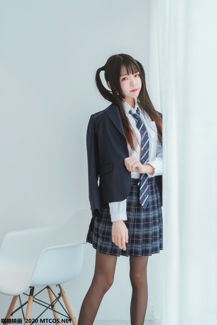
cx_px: 108
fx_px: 452
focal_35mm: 50
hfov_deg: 27.0
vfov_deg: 39.6
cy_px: 162
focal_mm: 50
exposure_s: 1/160
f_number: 1.4
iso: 100
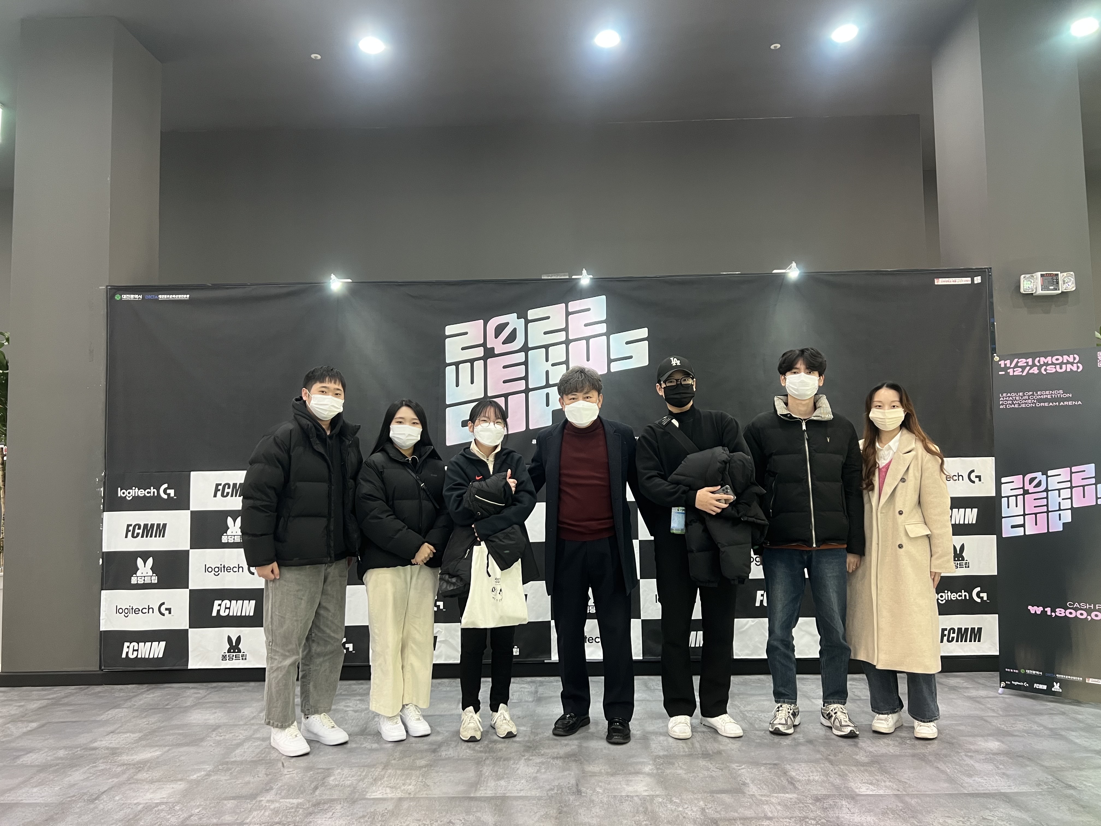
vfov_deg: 53.1
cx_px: 550
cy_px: 413
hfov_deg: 67.3
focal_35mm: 26
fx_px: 827
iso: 125
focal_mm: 5.7
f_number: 1.5
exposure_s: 1/60
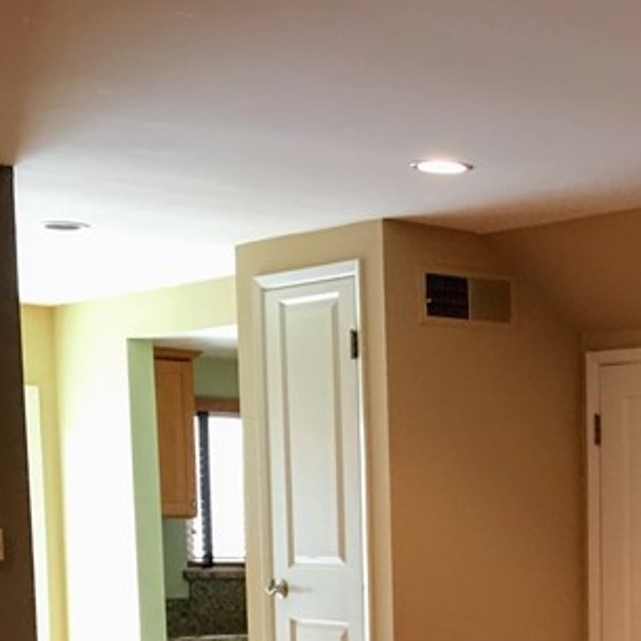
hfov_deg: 18.9
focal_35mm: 86
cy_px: 763
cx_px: 809
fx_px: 1802
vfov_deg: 19.1
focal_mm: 4.15
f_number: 2.2
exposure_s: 1/15
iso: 40
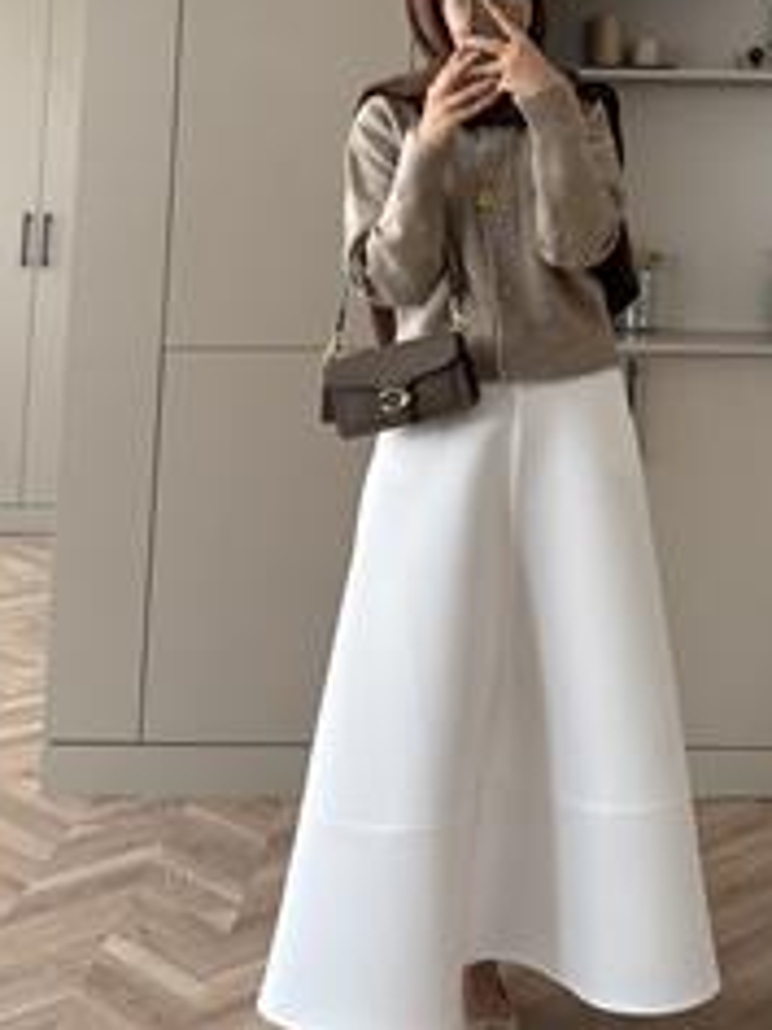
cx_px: 523
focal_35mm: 42
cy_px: 330
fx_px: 1249
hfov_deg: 34.0
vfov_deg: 44.0
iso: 160
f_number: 1.78
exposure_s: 1/121
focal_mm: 6.76
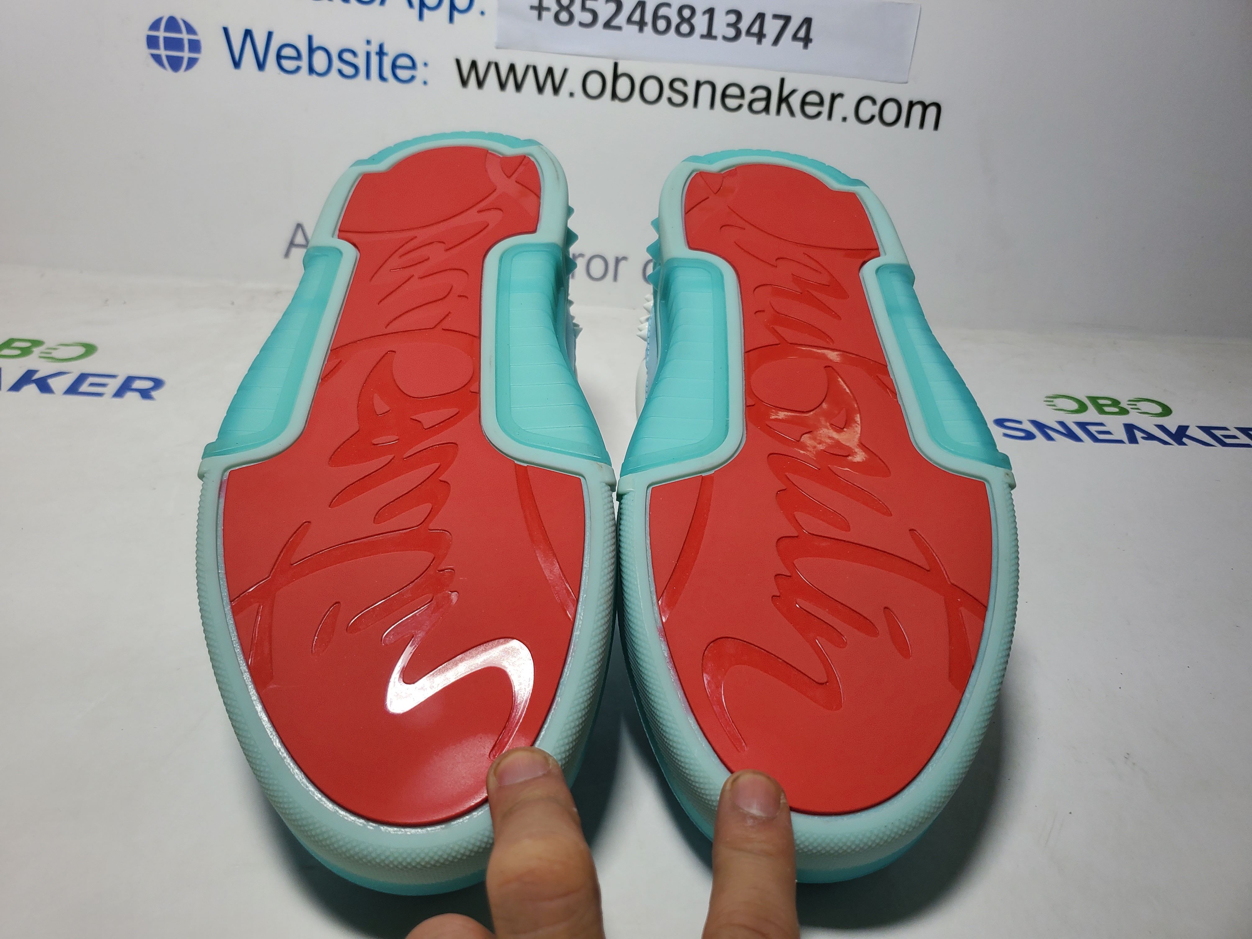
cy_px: 470
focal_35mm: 26
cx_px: 626
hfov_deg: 67.3
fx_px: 940
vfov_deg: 53.1
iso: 50
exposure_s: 1/644
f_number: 1.5
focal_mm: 4.3
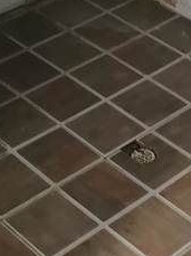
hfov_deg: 11.7
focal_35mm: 126
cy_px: -197
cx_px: 83
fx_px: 930
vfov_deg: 14.0
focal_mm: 5.52
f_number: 1.9
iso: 200
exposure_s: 1/50
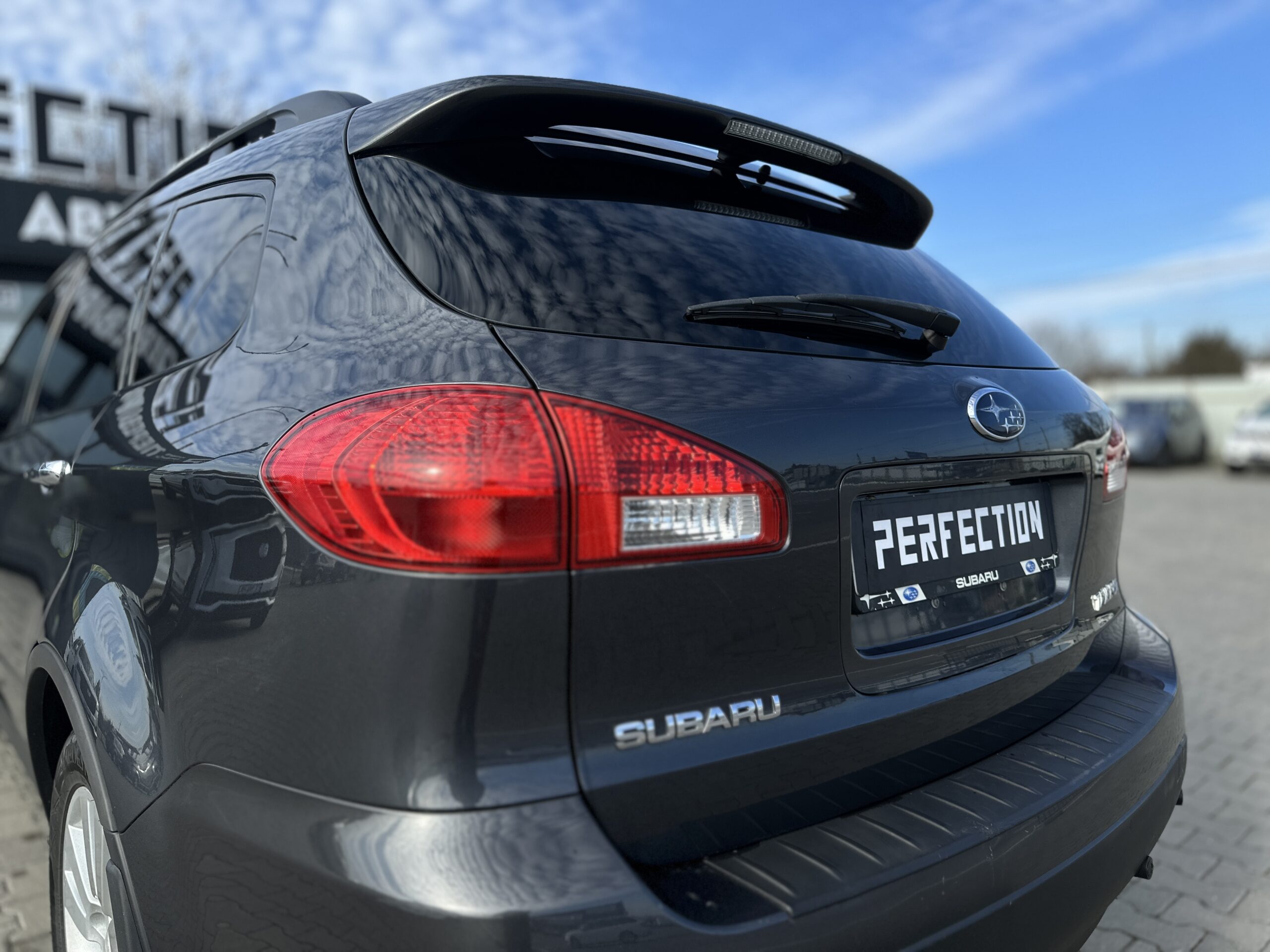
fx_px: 881
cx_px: 635
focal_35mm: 24
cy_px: 476
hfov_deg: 71.6
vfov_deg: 56.8
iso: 80
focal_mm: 6.86
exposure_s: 1/2967
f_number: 1.78
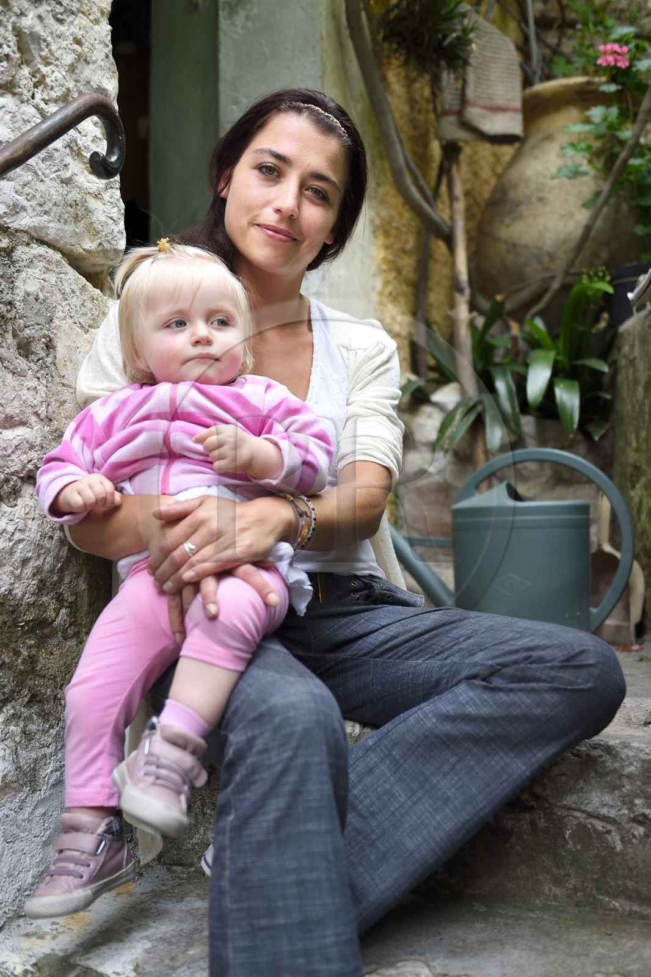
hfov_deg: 36.9
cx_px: 326
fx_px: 977
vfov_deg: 53.1
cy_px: 488
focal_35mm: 36
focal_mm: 36
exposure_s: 1/200
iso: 200
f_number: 2.8
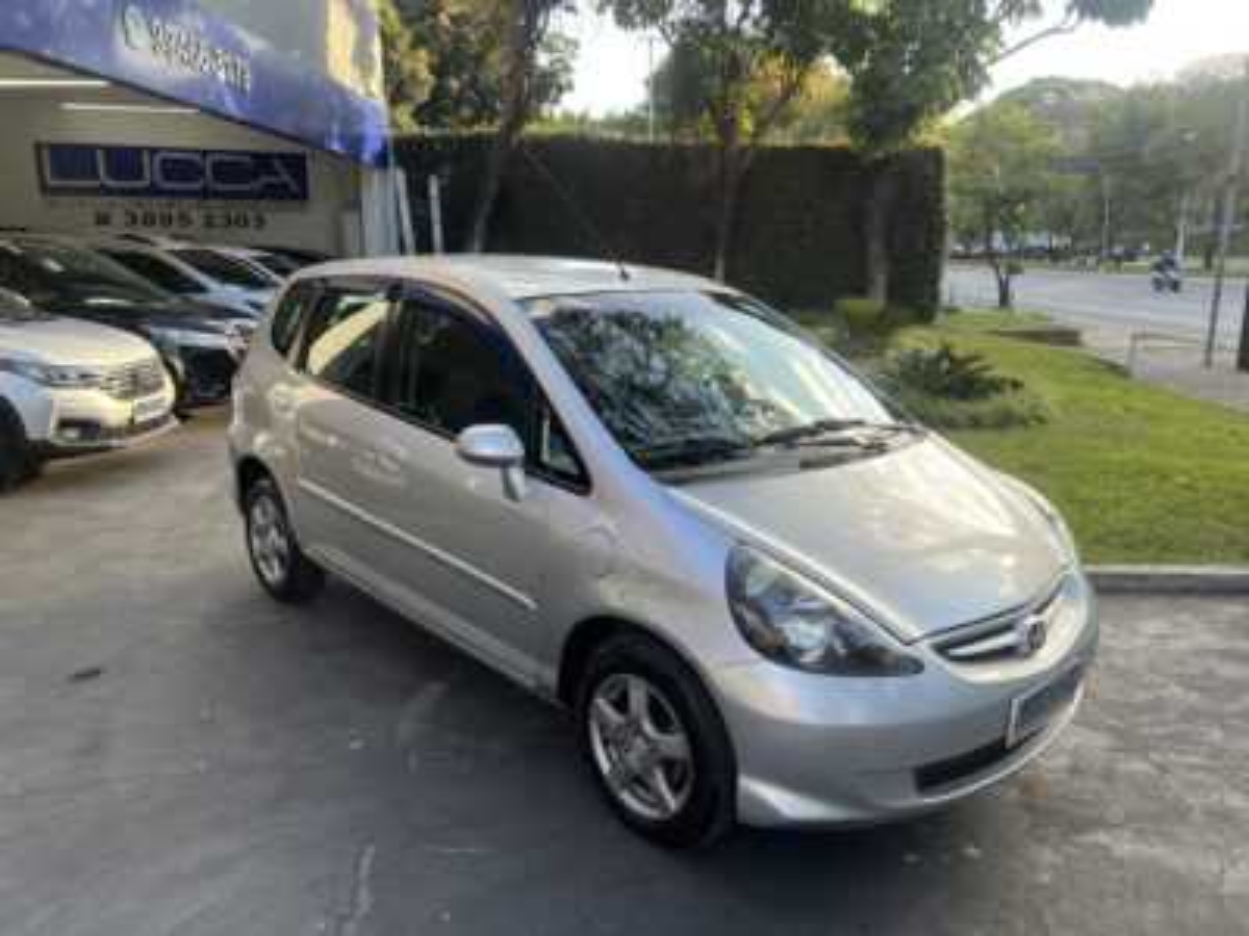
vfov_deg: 53.1
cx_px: 624
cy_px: 468
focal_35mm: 26
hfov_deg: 67.3
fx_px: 938
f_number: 1.5
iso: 50
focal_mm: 5.7
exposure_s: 1/350
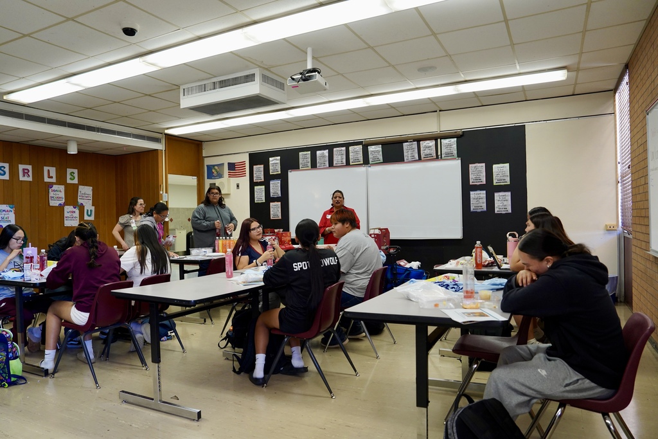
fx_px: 439
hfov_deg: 73.7
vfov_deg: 53.1
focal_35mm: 24
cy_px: 220
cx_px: 329
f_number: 4
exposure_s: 1/160
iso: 1600
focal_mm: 24
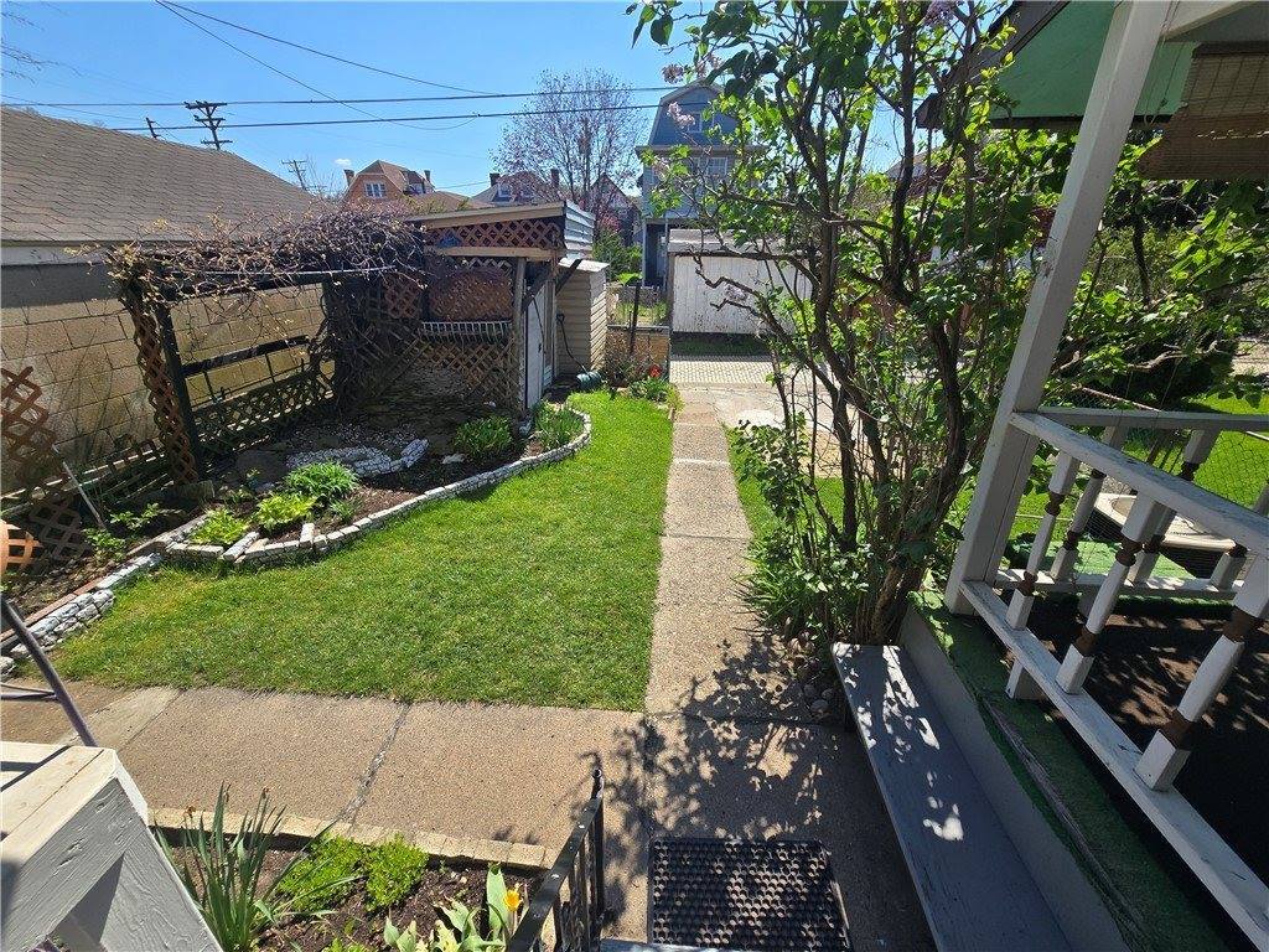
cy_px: 476
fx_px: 477
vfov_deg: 89.9
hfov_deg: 106.2
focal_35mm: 13
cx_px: 634
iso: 50
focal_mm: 2.2
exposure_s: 1/1844
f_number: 2.2
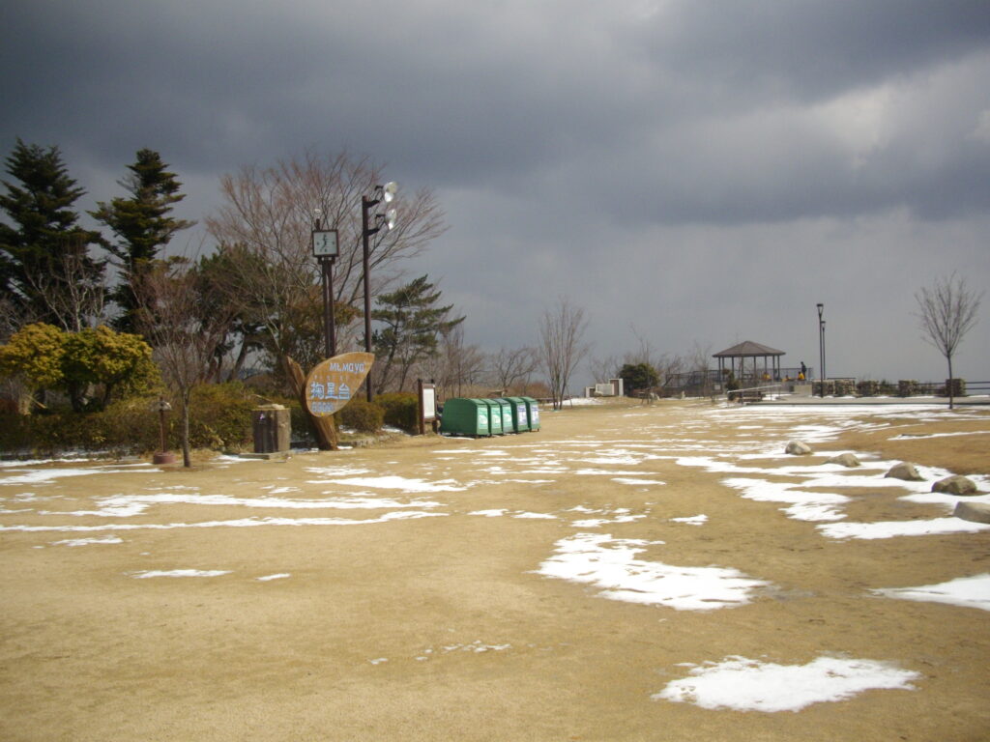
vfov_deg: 38.7
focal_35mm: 37
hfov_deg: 50.1
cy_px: 371
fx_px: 1058
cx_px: 495
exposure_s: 1/800
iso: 100
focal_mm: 6.2
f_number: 5.6
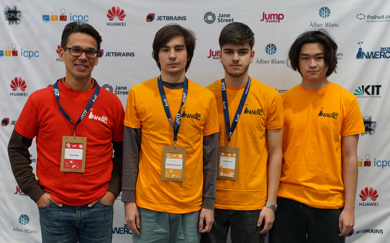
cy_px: 131
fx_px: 553
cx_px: 193
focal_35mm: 52
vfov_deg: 24.9
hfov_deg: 38.9
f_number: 2.8
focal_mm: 50
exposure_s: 1/100
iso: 640
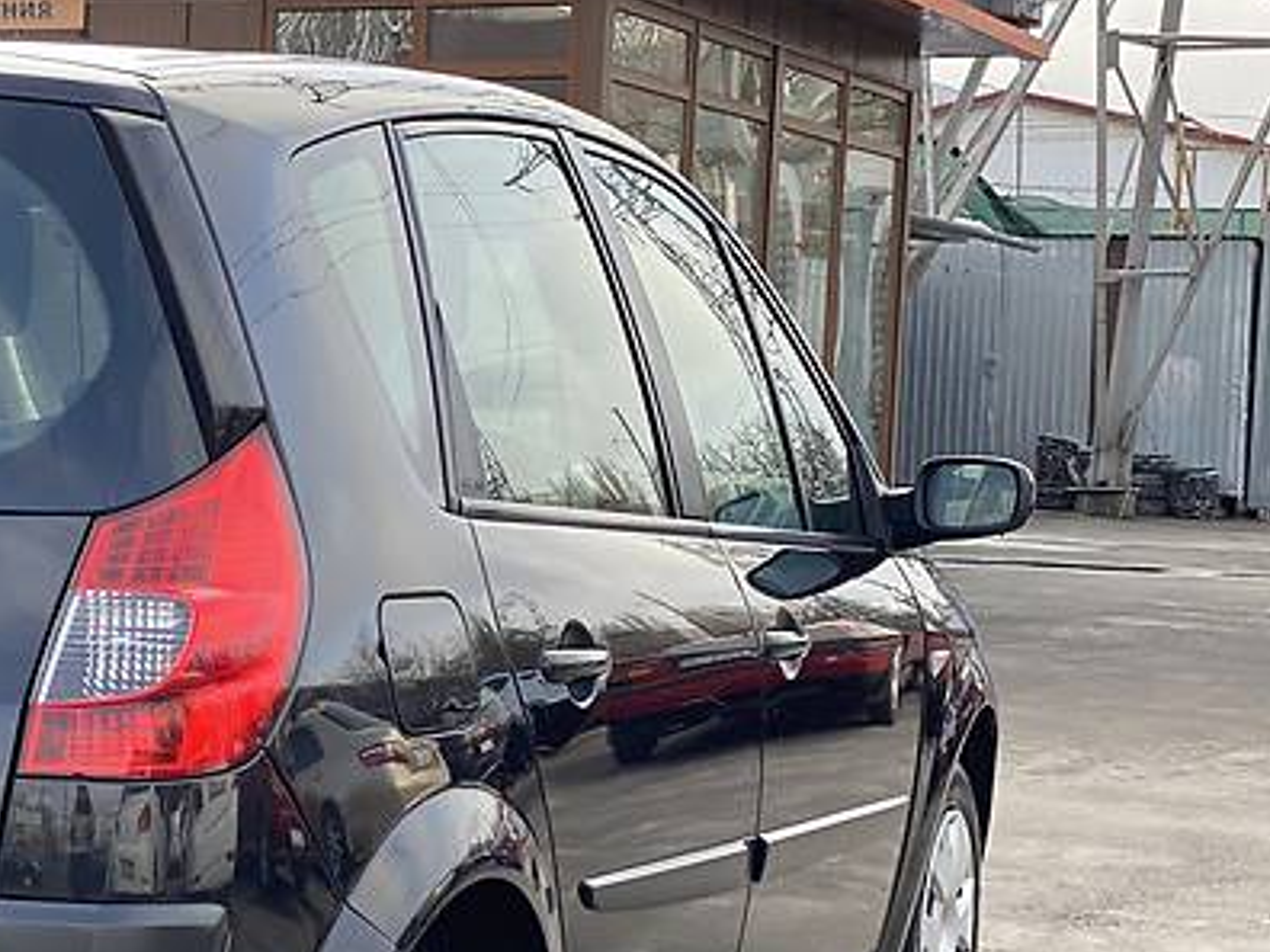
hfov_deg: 18.3
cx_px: 16
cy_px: 619
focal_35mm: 105
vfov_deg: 14.1
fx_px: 3852
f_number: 2
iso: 20
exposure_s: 1/193
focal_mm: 6
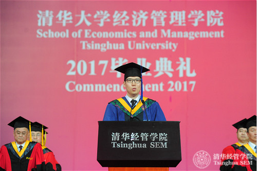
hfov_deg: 19.5
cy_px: 86
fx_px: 749
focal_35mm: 105
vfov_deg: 13.0
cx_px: 128
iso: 2500
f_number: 5.6
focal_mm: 105
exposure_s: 1/200
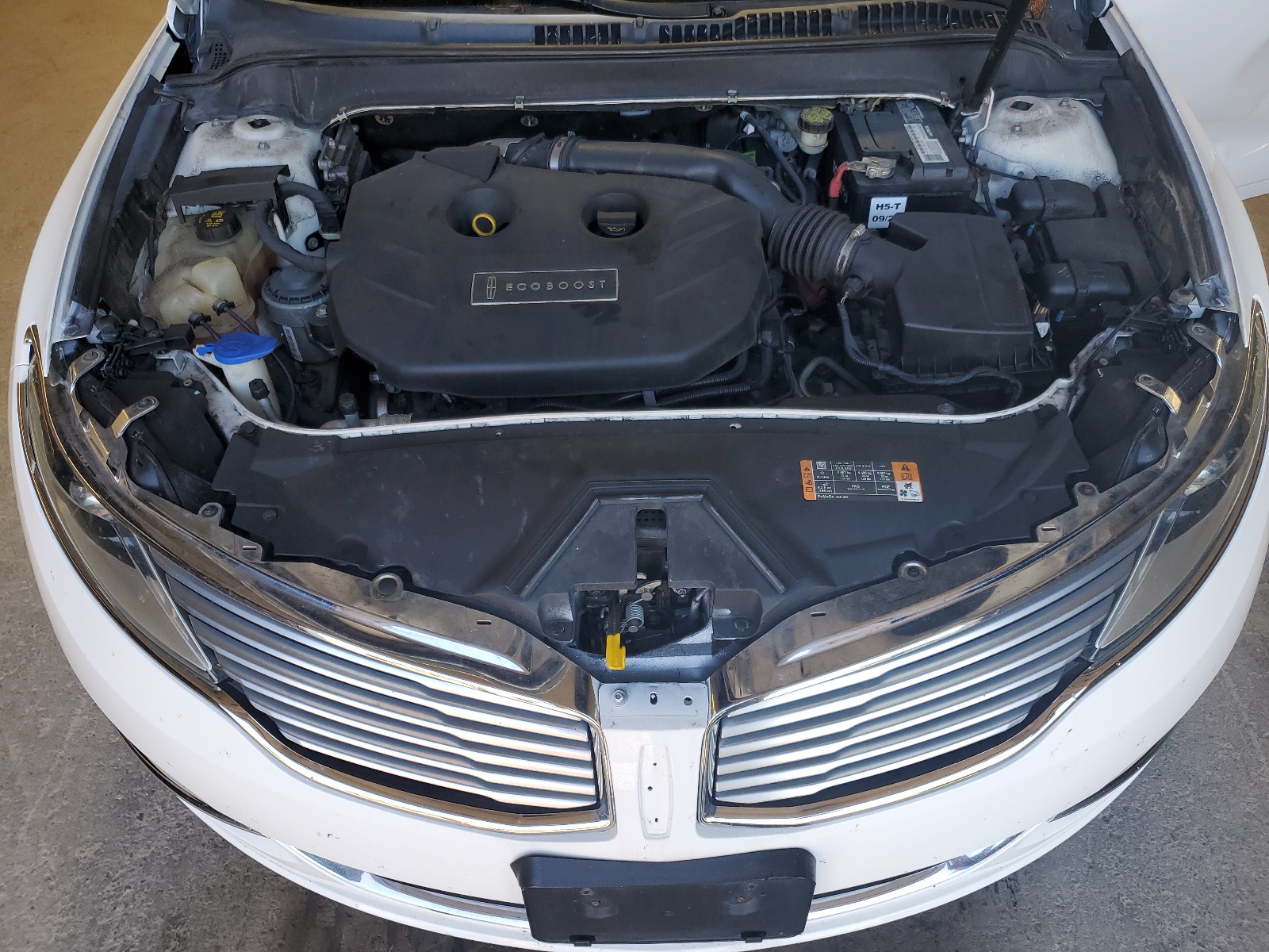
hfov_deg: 67.3
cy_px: 476
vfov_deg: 53.1
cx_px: 634
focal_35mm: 26
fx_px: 953
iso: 50
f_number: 1.5
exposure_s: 1/159
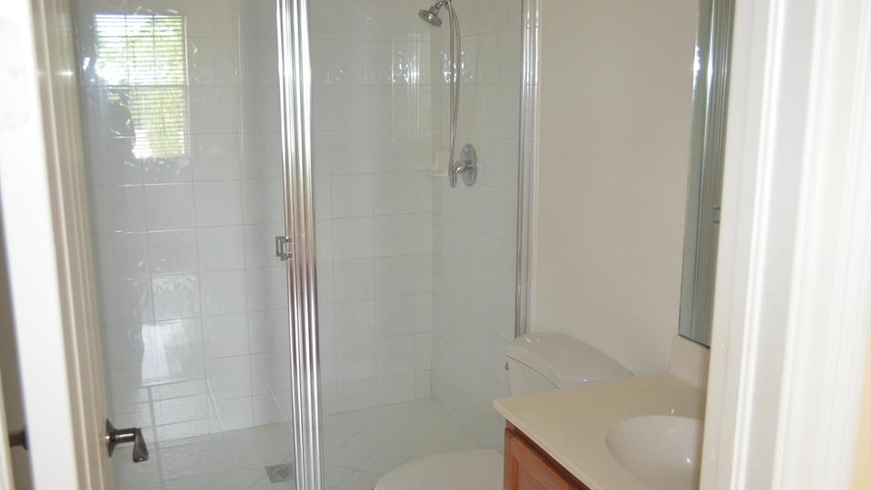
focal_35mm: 35
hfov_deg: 56.6
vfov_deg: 33.7
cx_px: 439
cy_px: 244
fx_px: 808
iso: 2200
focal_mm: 22
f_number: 3.8
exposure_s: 1/60
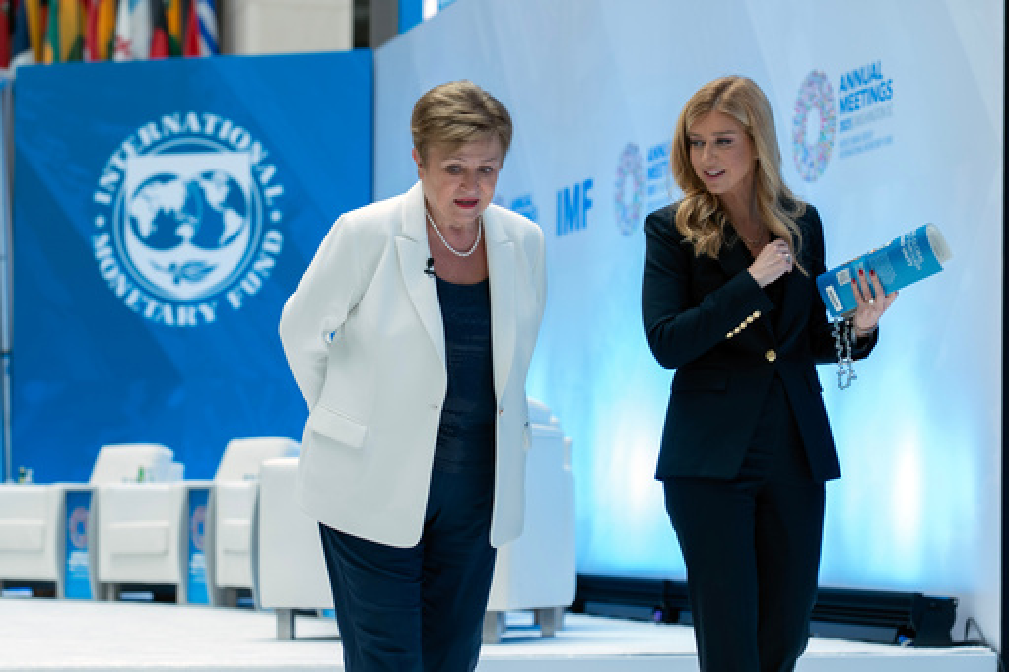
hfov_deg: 28.9
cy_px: 336
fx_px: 1961
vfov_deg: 19.4
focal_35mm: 70
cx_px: 504
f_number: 2.8
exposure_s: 1/200
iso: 500
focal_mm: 70
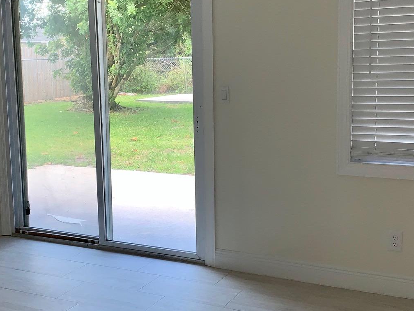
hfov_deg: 36.8
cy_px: 150
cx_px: 189
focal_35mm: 52
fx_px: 622
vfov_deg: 28.0
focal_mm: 4.25
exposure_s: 1/120
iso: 25
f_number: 1.8
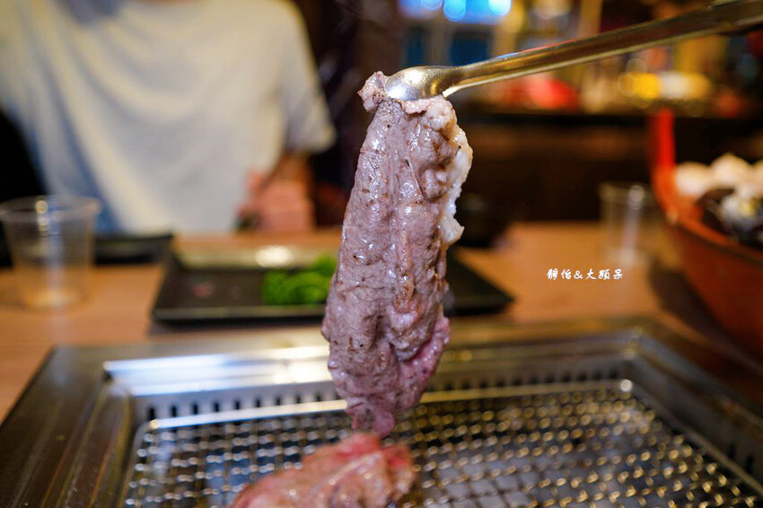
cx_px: 382
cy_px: 254
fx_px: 593
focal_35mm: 28
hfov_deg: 65.5
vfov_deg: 46.4
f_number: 2.8
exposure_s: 1/30
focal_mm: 28
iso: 320
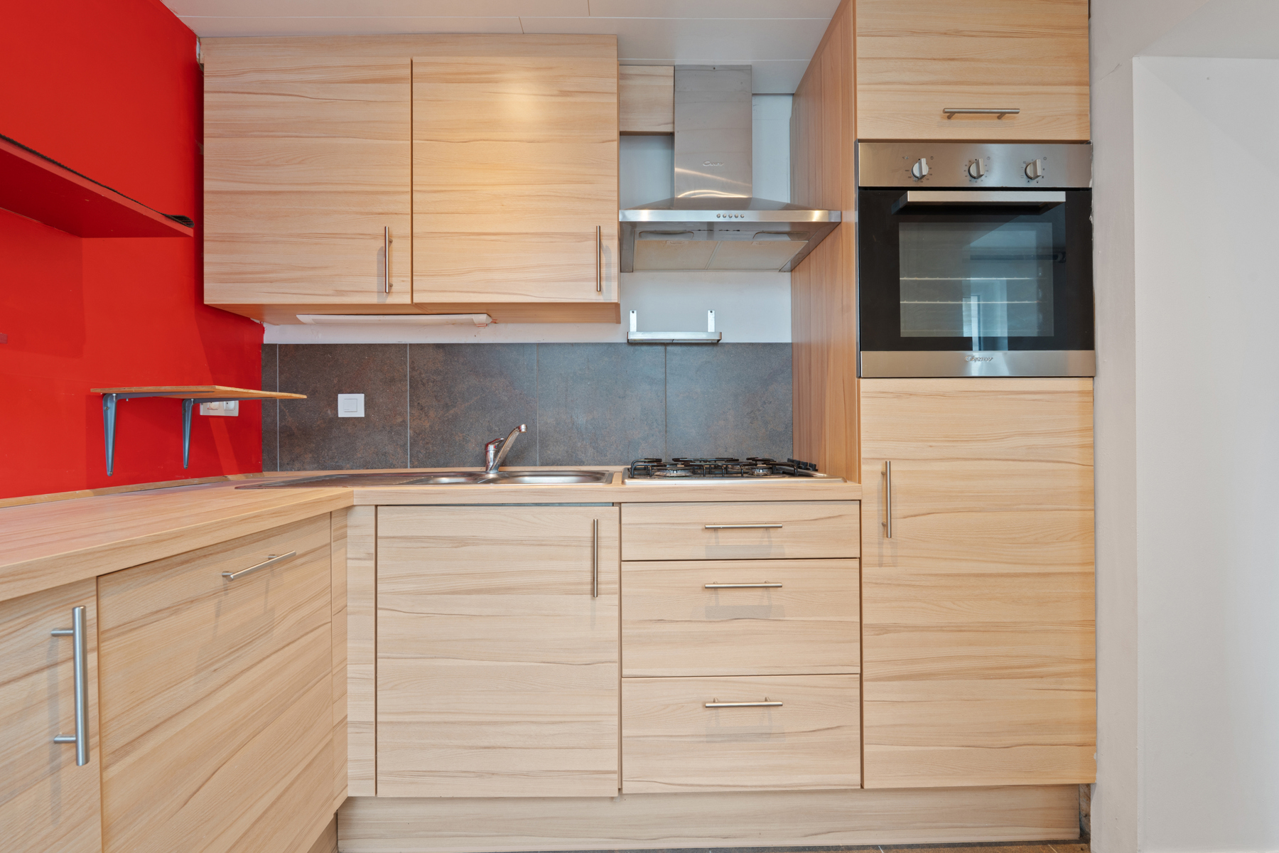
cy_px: 426
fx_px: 568
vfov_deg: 73.7
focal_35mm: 16
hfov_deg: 96.7
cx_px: 640
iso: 200
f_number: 11
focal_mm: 16
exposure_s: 3.2
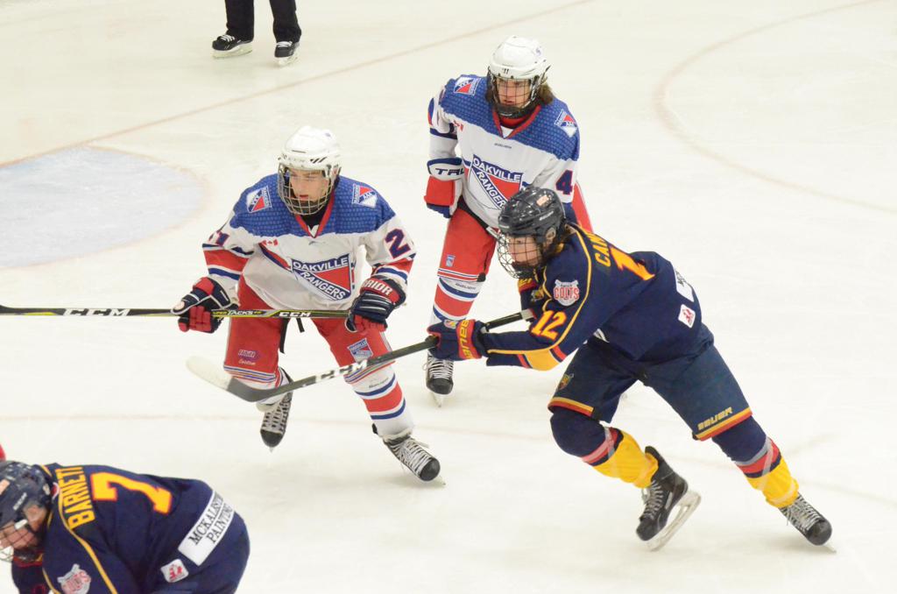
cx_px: 448
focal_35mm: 174
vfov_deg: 7.9
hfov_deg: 11.8
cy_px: 297
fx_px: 4326
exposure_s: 1/640
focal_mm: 116
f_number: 6.3
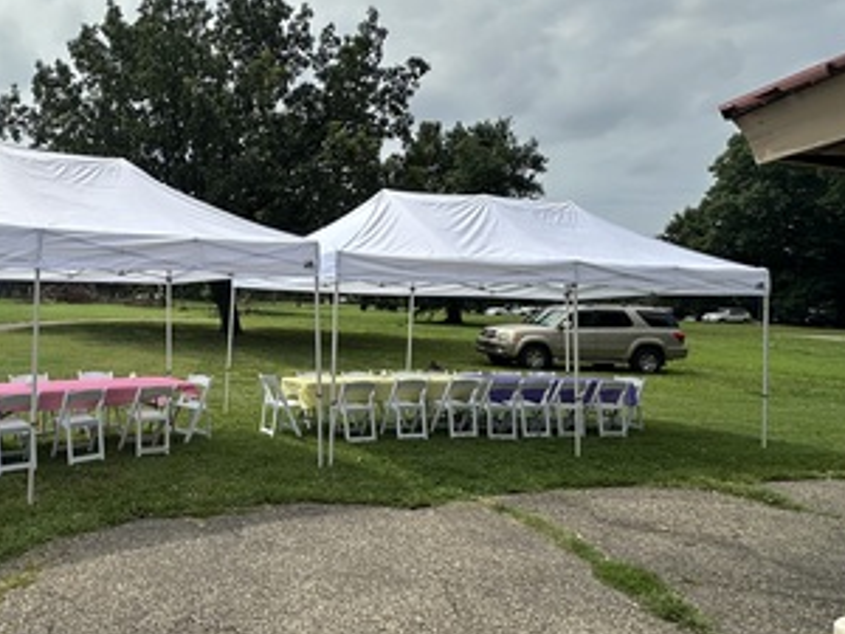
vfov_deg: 49.7
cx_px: 149
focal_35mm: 28
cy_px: 302
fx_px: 683
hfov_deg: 57.8
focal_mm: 2.22
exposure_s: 1/3861
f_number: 2.2
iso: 50
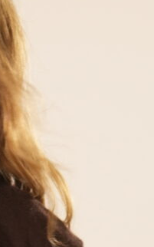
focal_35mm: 723
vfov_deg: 2.9
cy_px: 354
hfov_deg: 1.8
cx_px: -128
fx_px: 4859
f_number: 4
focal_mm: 127
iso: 1250
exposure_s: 1/125
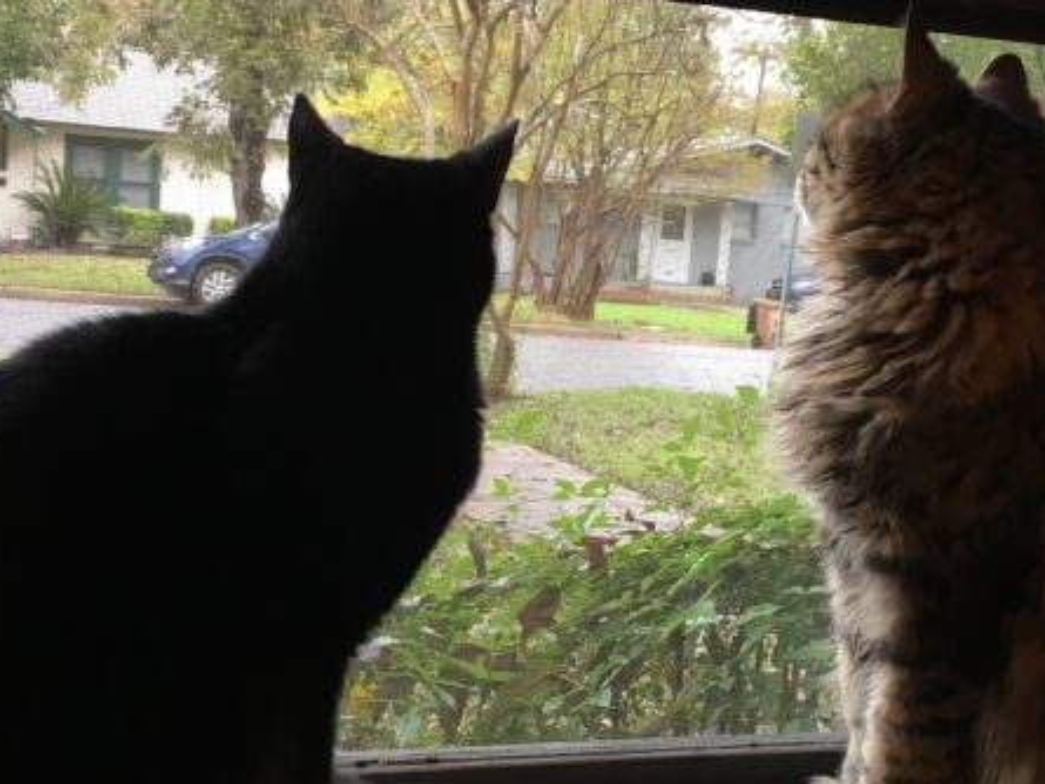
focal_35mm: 50
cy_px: 394
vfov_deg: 29.1
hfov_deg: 38.2
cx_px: 510
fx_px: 1510
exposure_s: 1/30
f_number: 2.2
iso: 64
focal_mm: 4.15
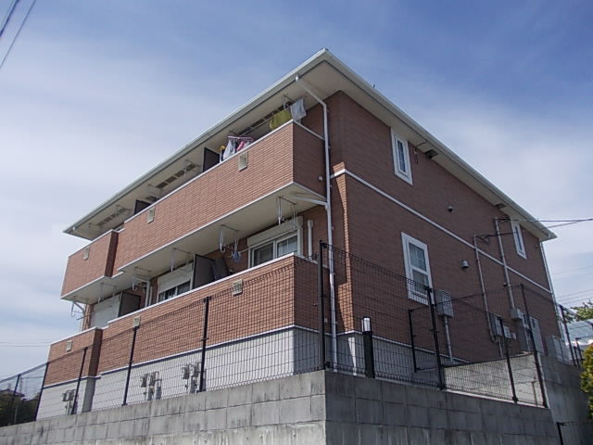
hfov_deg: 63.4
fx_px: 480
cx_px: 296
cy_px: 222
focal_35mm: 28
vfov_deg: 49.7
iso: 80
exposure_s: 1/500
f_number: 5.4
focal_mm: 4
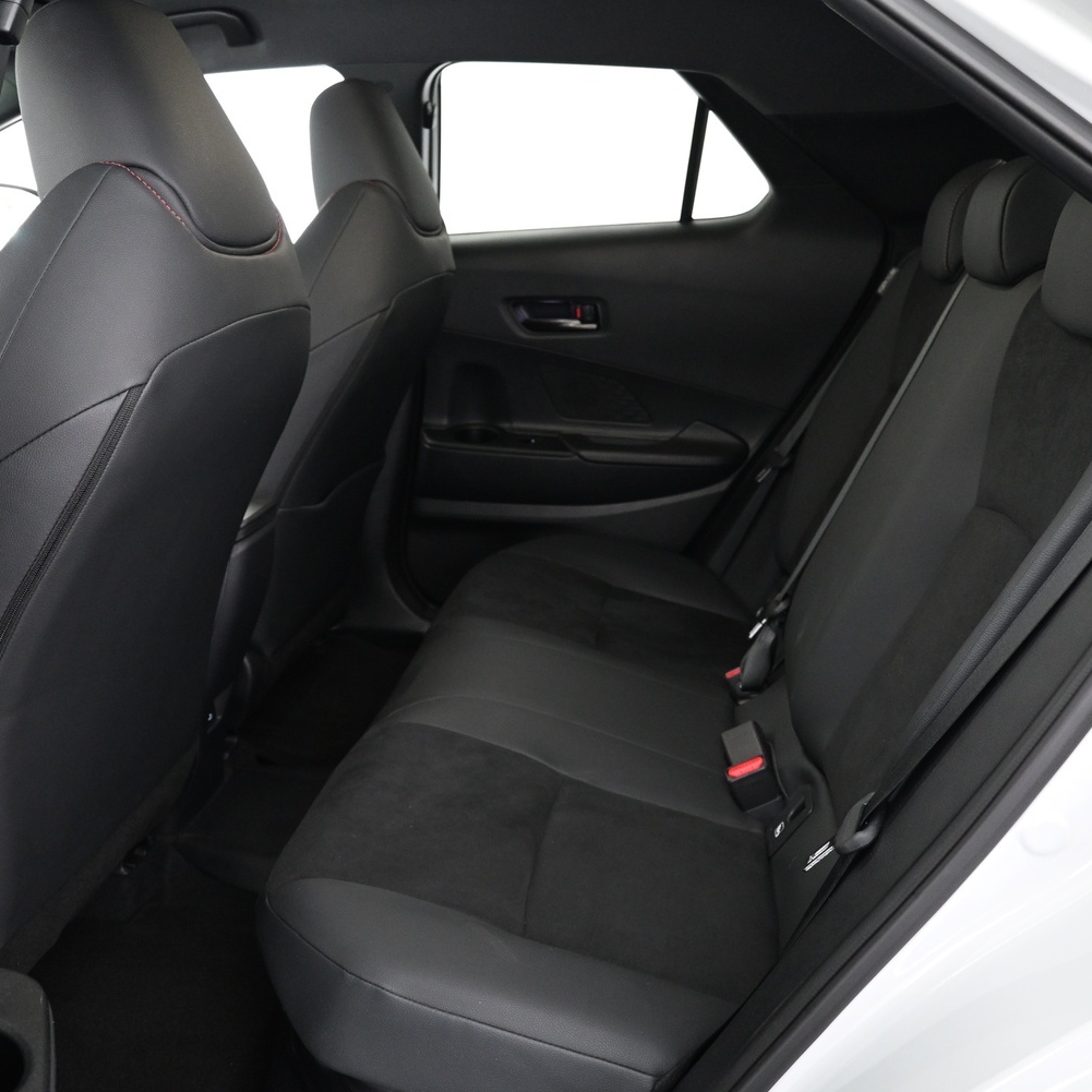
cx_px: 506
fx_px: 1178
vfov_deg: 49.7
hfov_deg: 49.7
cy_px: 566
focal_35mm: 33
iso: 1600
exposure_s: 1/13
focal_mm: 16
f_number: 3.5
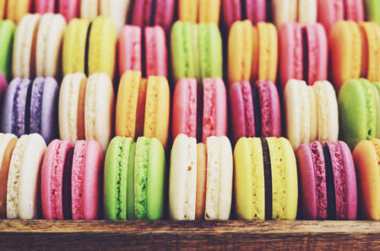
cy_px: 126
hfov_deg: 27.0
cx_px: 190
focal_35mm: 75
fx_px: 790
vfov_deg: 18.1
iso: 100
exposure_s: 1/80
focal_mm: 50
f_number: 4
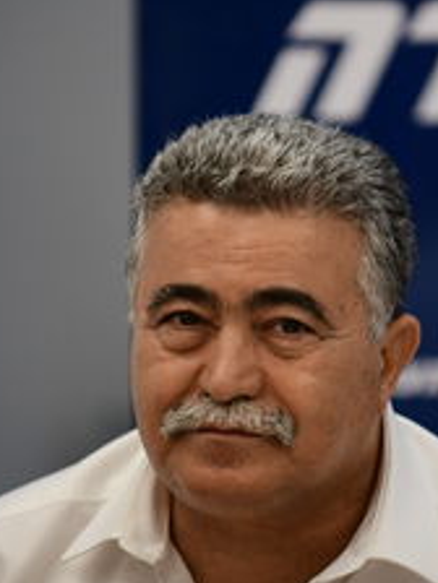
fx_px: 5500
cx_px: 441
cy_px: 273
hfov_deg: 4.6
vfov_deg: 6.1
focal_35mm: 326
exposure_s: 1/250
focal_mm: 190
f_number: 3.5
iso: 1250
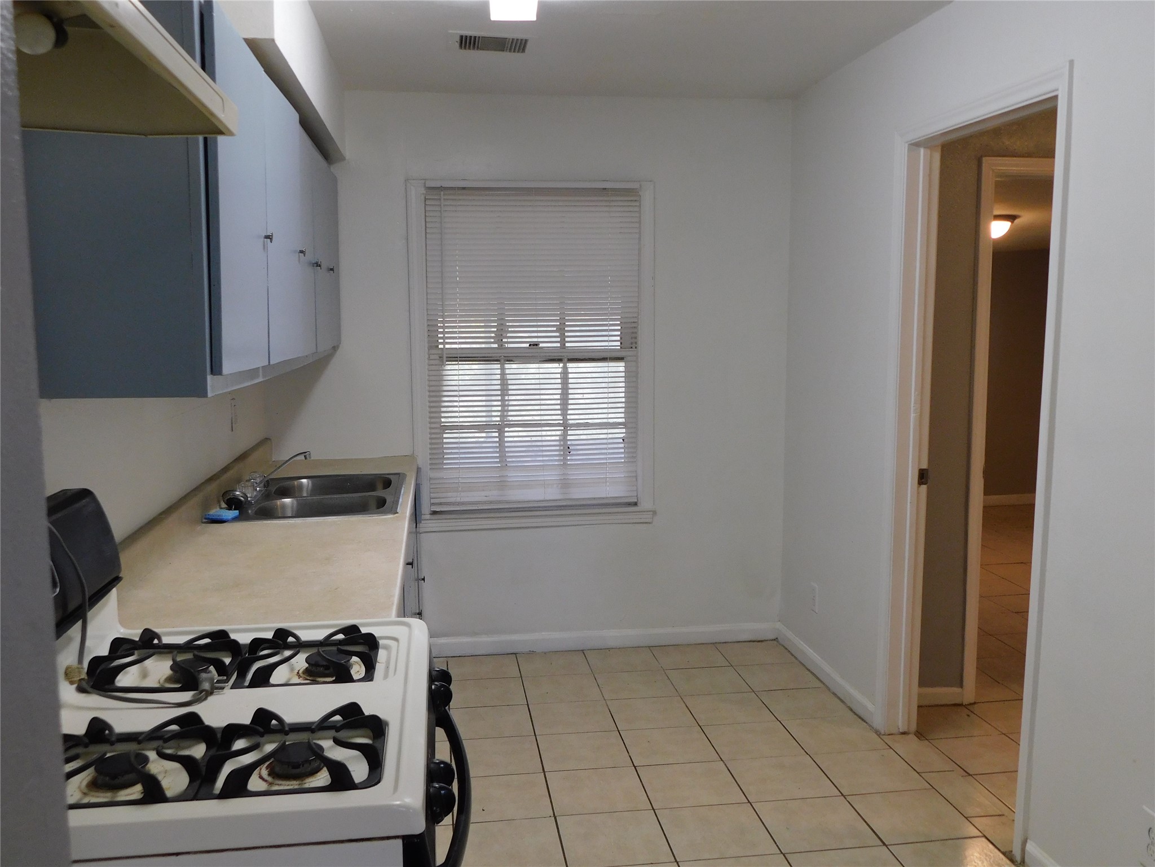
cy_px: 434
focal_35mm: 30
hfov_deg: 60.0
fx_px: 1001
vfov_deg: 46.8
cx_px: 578
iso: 200
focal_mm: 5.3
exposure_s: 1/30
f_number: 3.2
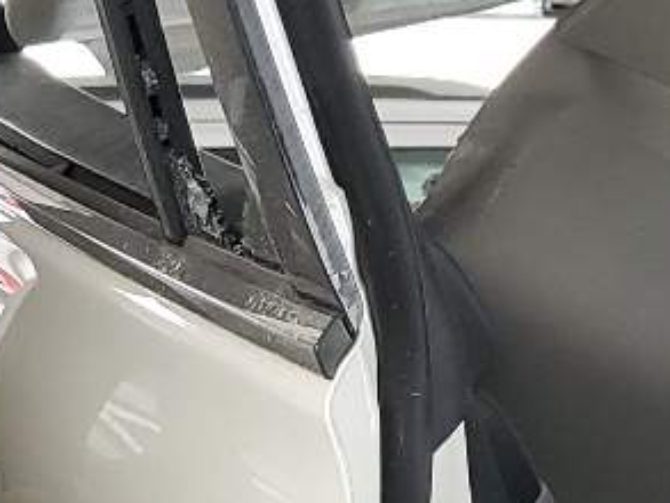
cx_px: 41
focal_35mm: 142
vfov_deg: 9.7
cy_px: 1022
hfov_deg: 13.7
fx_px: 2750
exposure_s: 1/120
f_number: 1.5
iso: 75
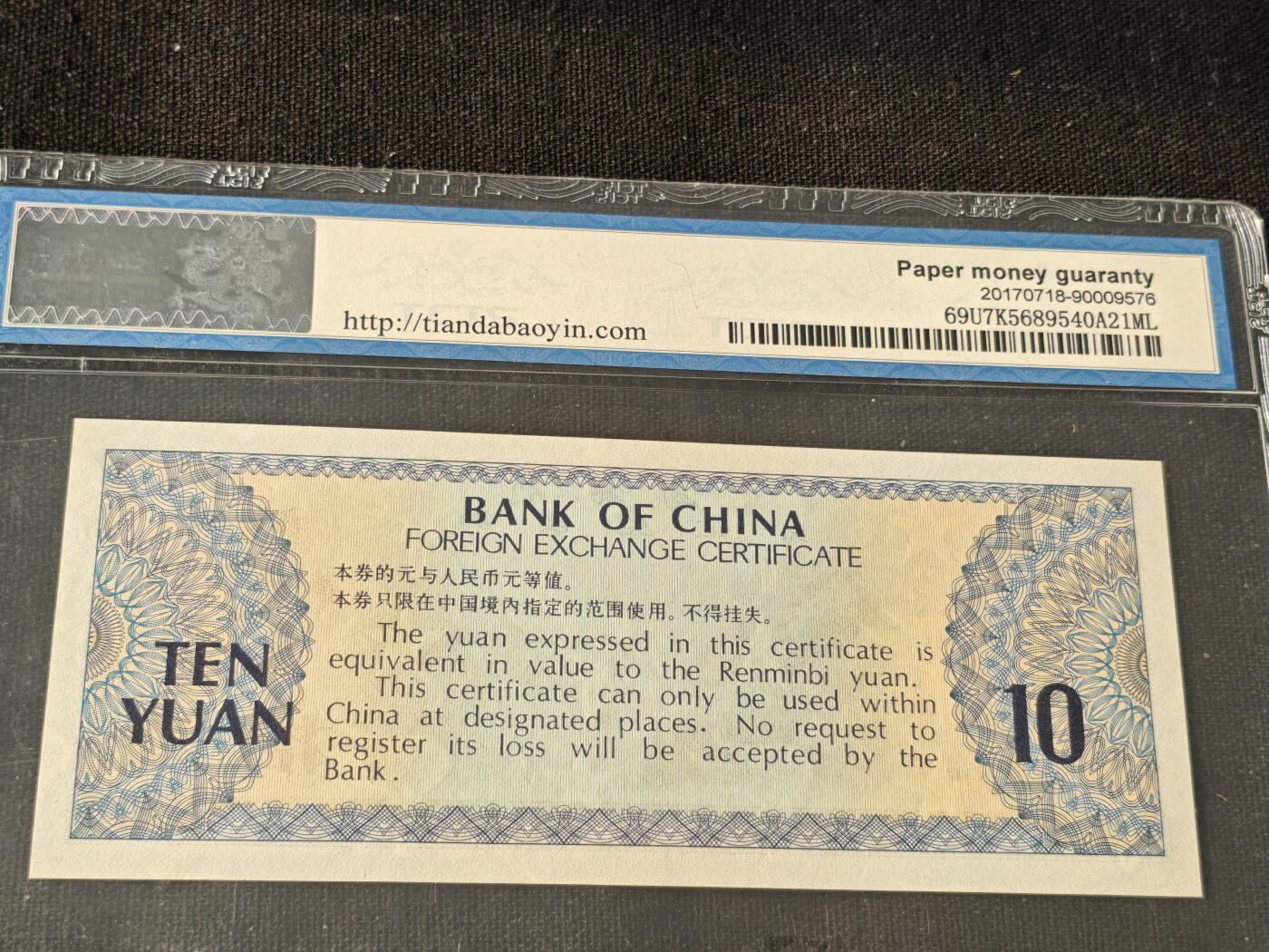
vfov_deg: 27.0
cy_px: 476
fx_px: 1980
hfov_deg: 35.5
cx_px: 634
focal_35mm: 54
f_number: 1.5
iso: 50
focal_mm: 4.94
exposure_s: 1/306
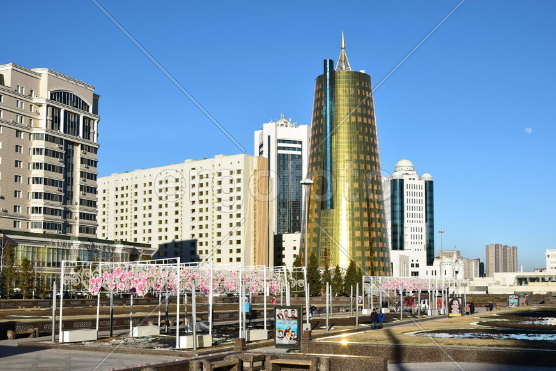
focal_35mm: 42
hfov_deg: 46.4
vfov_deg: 31.9
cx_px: 278
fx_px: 649
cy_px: 186
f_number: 9
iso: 100
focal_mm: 28
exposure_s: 1/250
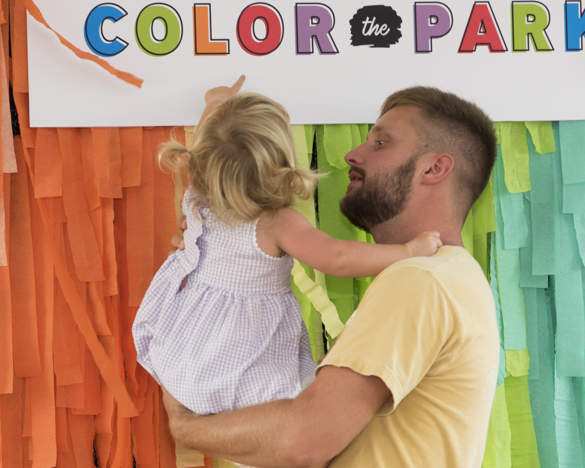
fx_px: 2787
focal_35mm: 161
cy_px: 312
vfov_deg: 9.6
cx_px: 354
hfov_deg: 12.0
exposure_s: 1/60
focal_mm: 70
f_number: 5.6
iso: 400
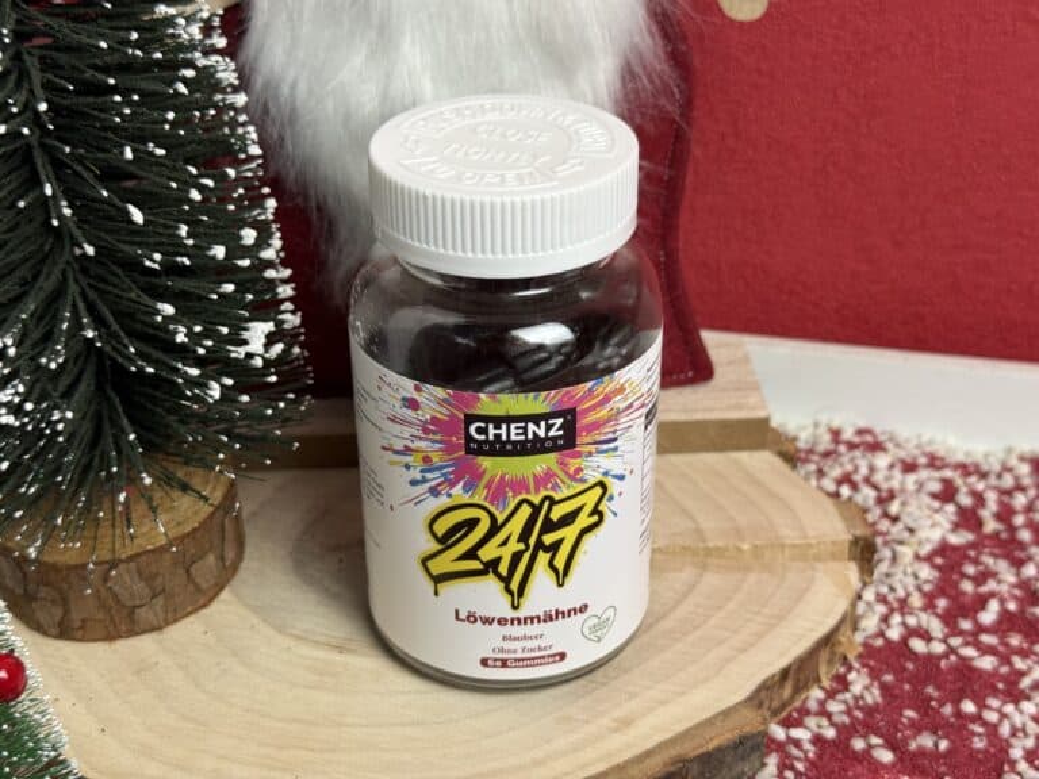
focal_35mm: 48
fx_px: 1441
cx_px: 520
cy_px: 390
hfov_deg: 39.7
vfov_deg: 30.3
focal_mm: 6.76
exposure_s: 1/50
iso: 50
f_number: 1.78
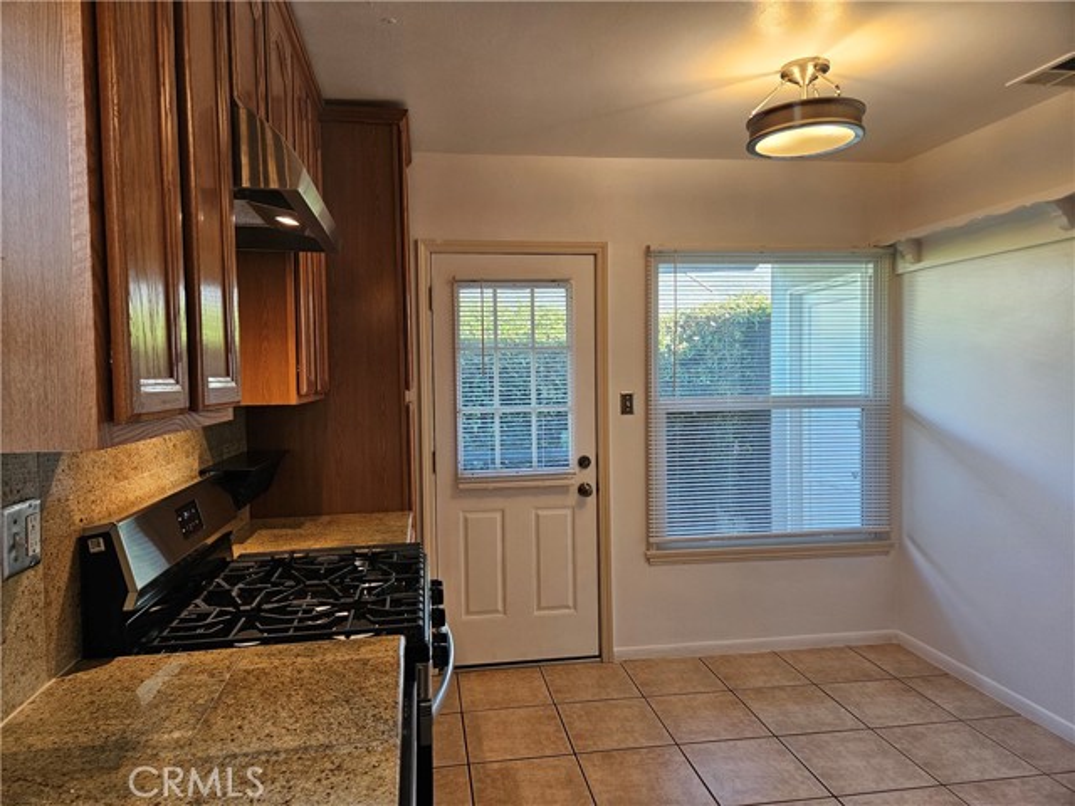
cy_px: 403
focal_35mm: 23
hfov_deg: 73.9
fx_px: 714
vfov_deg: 58.9
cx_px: 538
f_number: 1.8
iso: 125
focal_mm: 5.4
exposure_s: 1/120
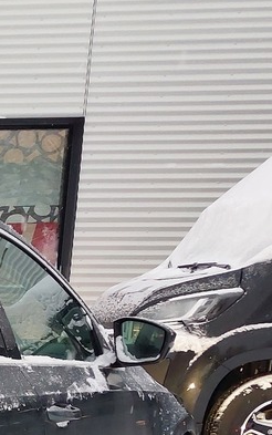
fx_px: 1149
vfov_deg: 19.9
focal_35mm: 97
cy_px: 539
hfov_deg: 10.9
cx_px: -427
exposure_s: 1/50
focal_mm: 5.23
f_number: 1.8
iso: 125
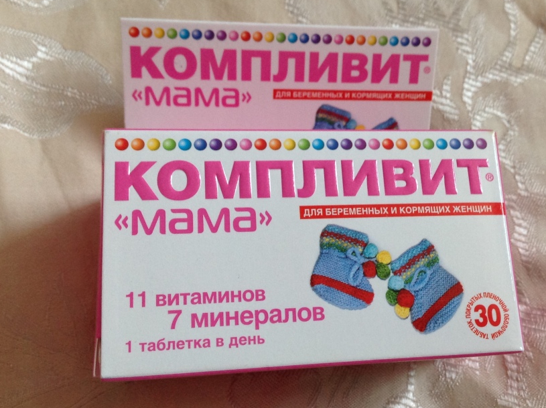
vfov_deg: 32.8
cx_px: 327
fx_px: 693
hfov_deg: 42.8
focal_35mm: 44
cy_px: 193
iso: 125
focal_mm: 4.28
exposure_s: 1/15
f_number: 2.4
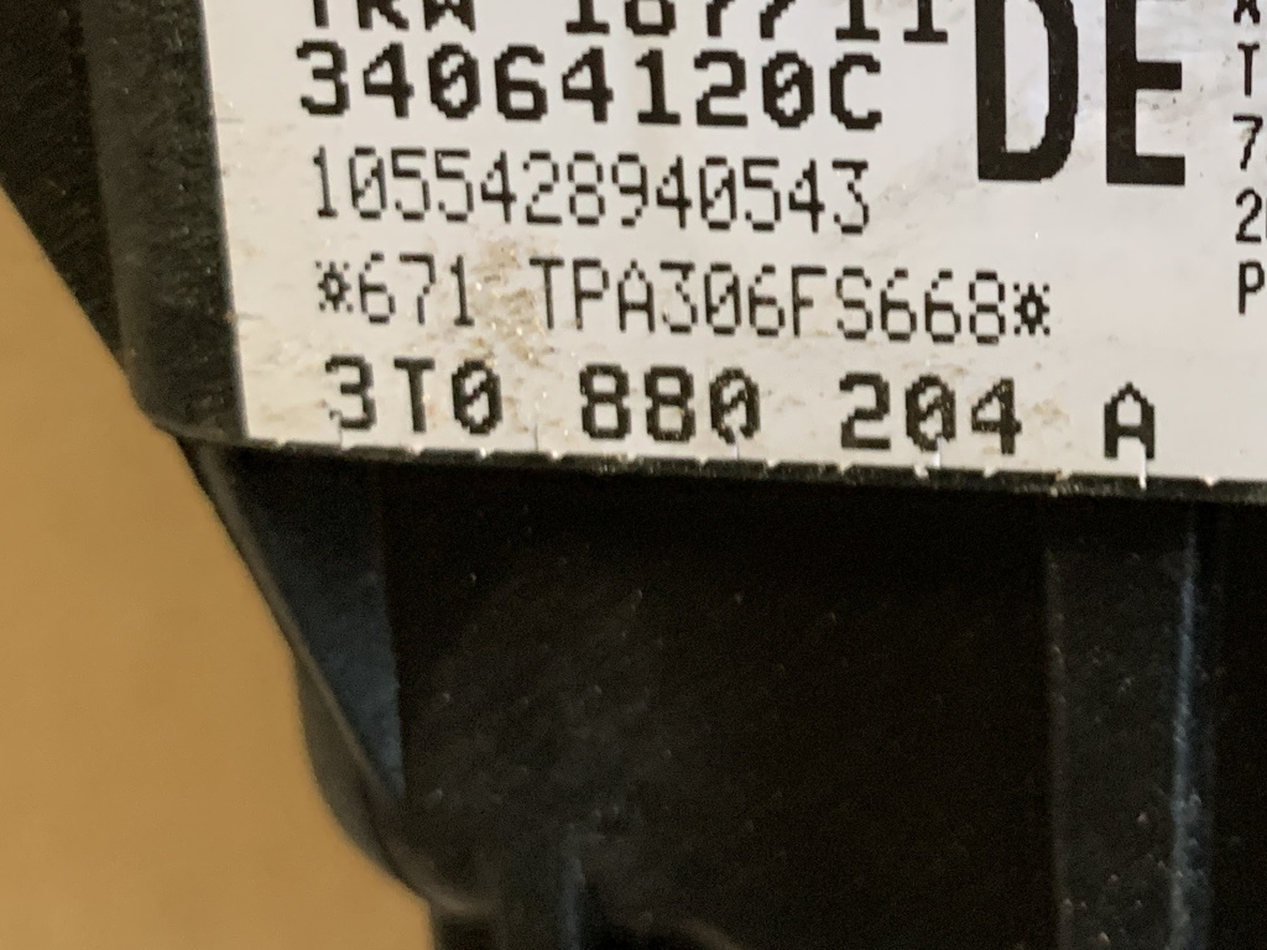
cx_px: 634
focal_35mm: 26
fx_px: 952
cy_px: 475
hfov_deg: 67.3
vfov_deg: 53.1
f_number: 1.8
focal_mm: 4.25
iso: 250
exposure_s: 1/60
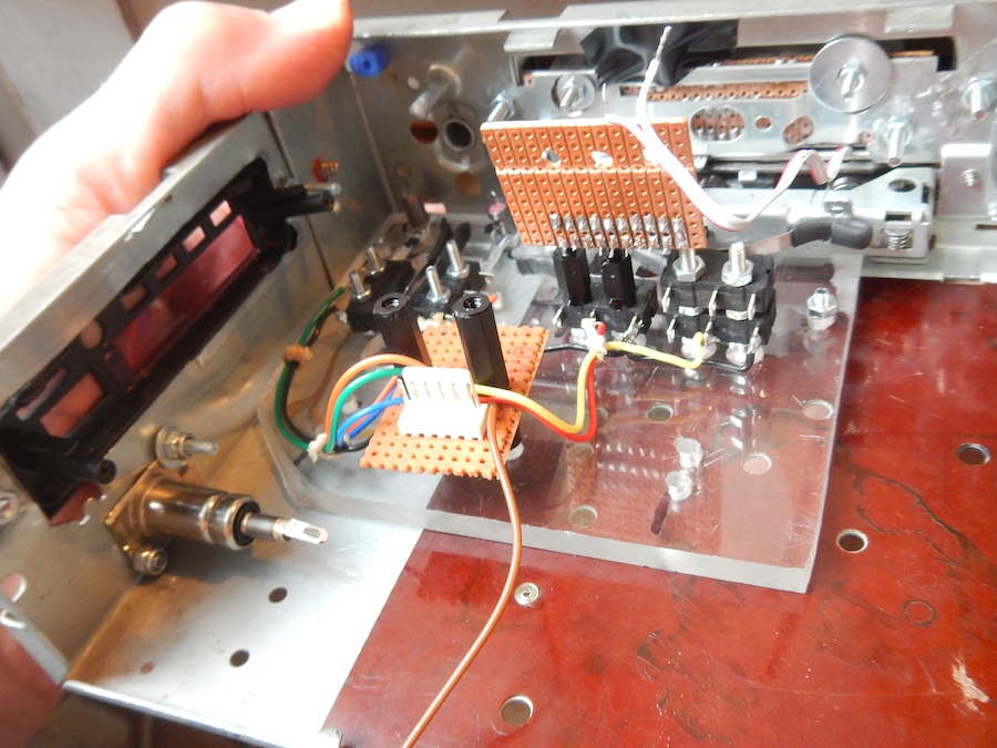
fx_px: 950
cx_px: 498
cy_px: 374
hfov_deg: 55.4
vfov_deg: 42.9
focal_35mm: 33
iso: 400
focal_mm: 5.9
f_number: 3.9
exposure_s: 1/10
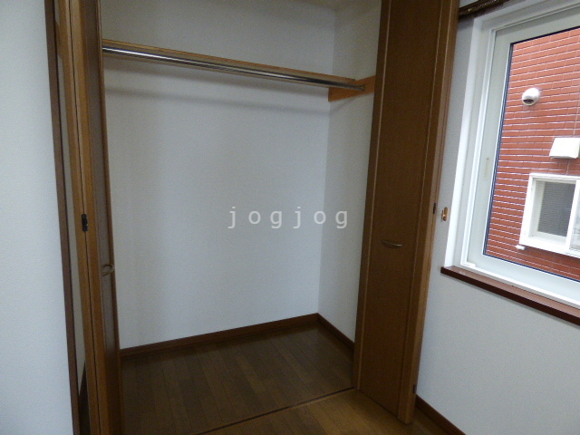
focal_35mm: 20
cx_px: 290
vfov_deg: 66.0
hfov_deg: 81.7
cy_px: 218
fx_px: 335
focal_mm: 3.58
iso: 400
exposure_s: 1/60
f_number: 2.8
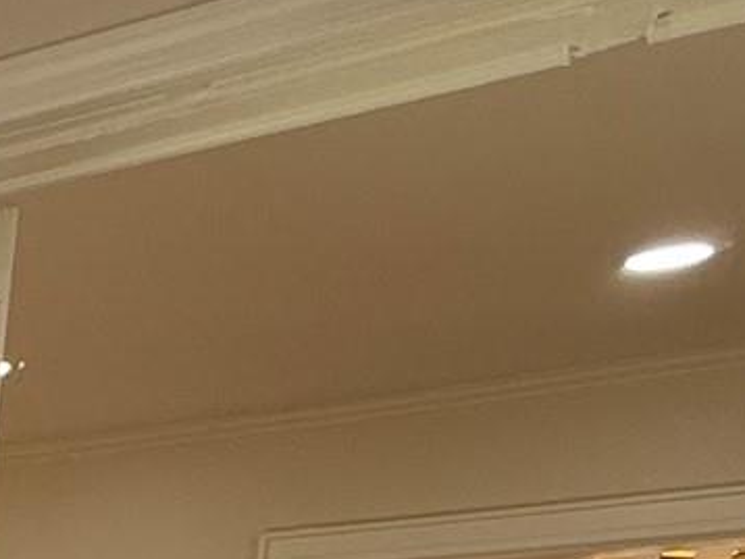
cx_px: -791
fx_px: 1723
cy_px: 1201
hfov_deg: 17.1
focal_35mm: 80
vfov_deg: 14.5
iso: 64
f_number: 2.2
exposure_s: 1/105
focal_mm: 2.22
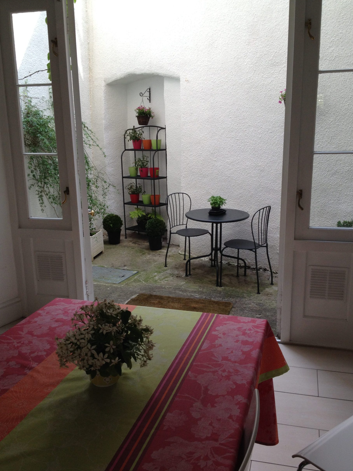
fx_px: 503
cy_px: 248
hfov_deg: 38.7
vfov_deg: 50.1
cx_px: 174
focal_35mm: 37
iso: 64
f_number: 2.4
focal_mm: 4.28
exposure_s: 1/120
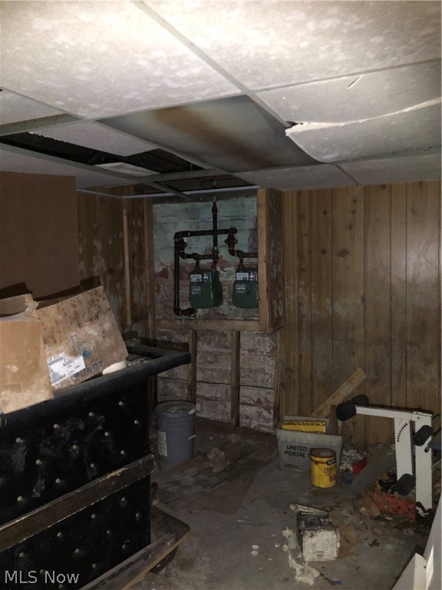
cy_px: 295
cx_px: 221
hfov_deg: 49.7
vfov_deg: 63.4
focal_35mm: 28
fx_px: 477
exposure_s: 1/4
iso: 320
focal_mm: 4
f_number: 1.8
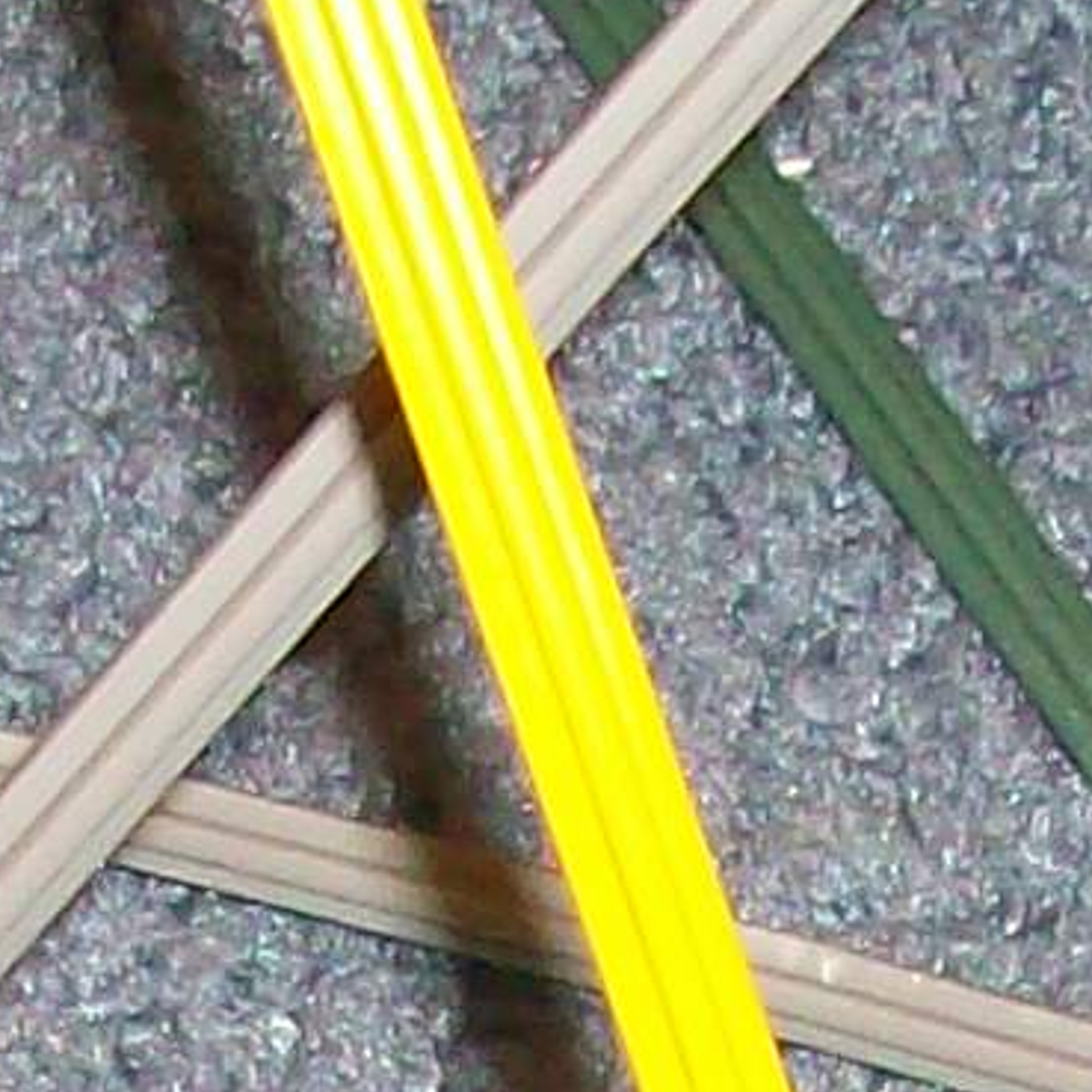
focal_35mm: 250
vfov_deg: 6.7
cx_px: 911
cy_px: 2427
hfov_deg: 7.0
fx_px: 8923
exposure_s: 1/60
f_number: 2.8
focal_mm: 5.7
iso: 160
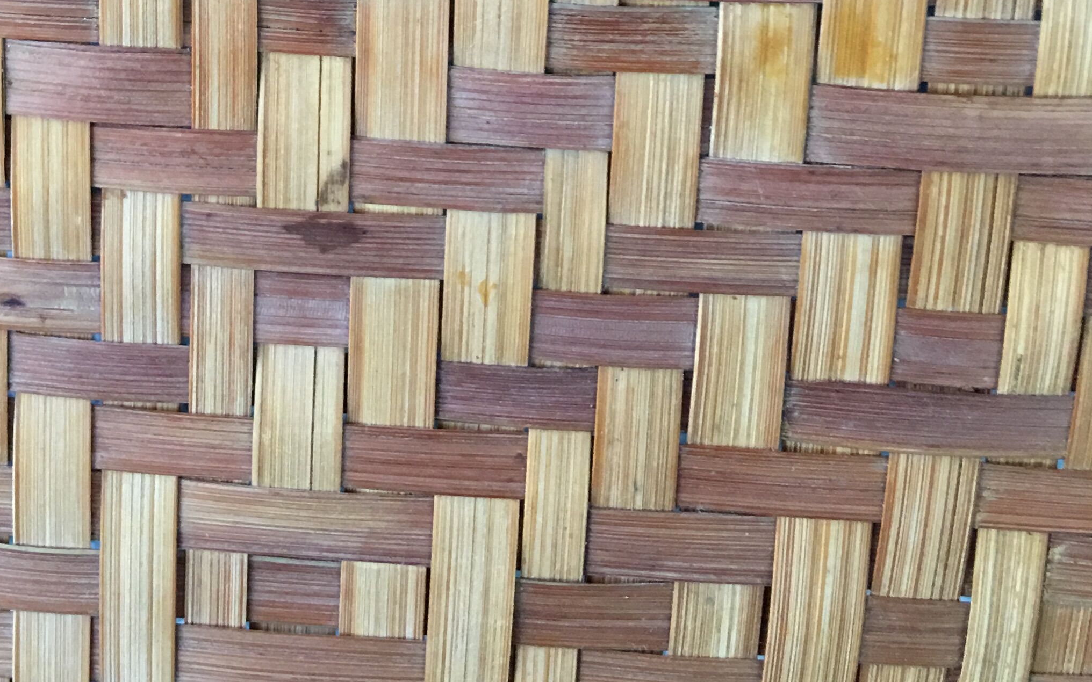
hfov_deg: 33.0
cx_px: 300
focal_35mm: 61
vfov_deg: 20.0
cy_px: -134
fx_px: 1815
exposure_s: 1/17
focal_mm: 4.15
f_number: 2.2
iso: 80
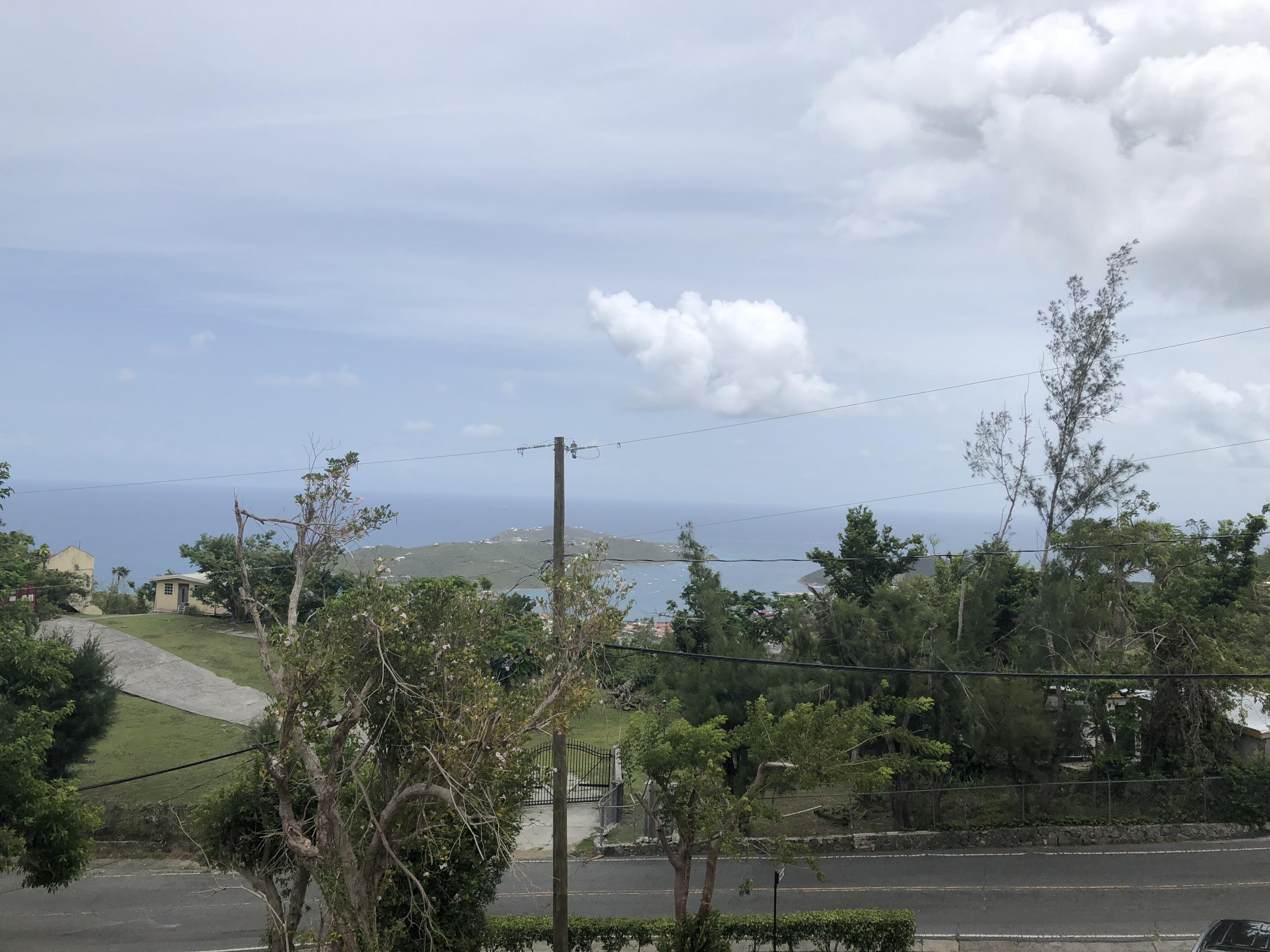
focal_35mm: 28
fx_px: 1027
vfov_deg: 49.7
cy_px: 476
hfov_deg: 63.4
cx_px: 635
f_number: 1.8
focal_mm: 4
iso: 20
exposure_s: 1/3690
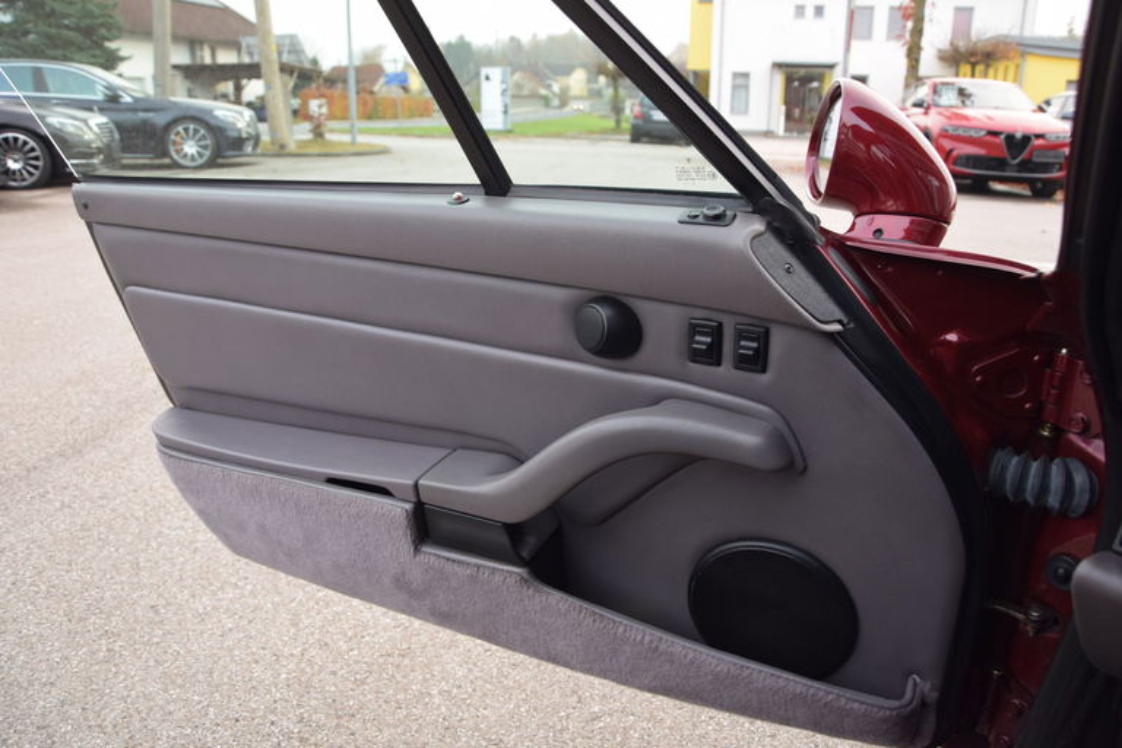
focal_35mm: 52
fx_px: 1636
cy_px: 374
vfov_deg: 25.8
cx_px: 561
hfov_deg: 37.9
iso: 400
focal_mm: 35
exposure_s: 1/125
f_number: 5.6
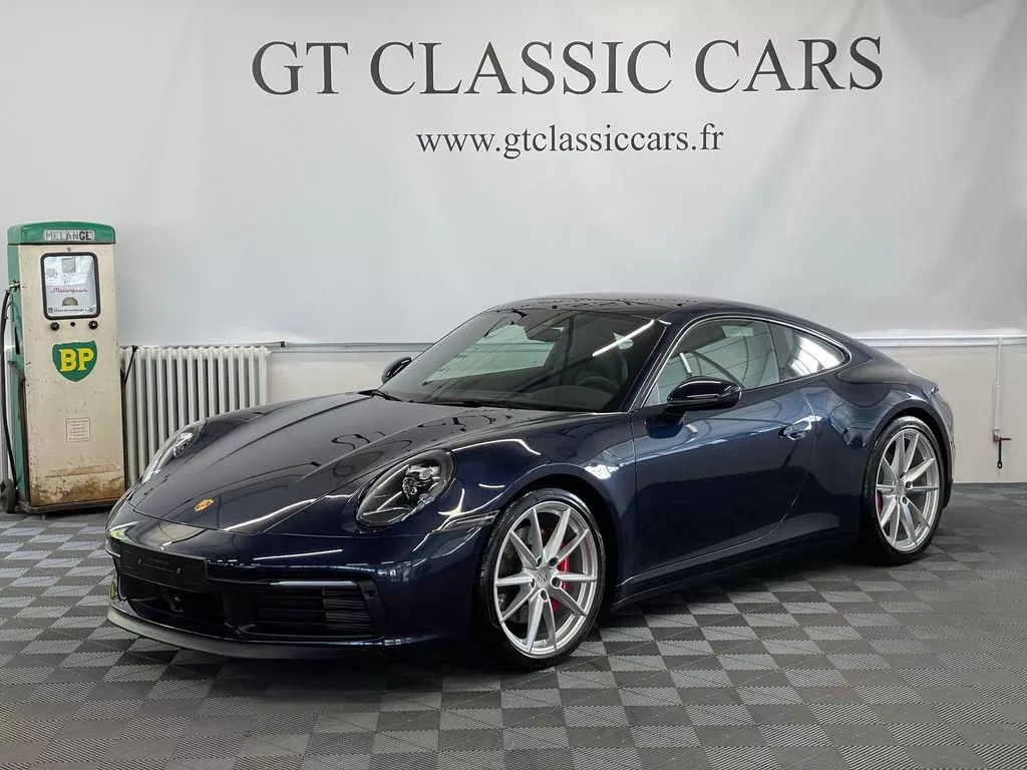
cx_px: 514
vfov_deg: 28.0
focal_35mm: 52
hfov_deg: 36.8
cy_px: 385
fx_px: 1543
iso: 160
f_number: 2
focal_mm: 6
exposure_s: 1/121
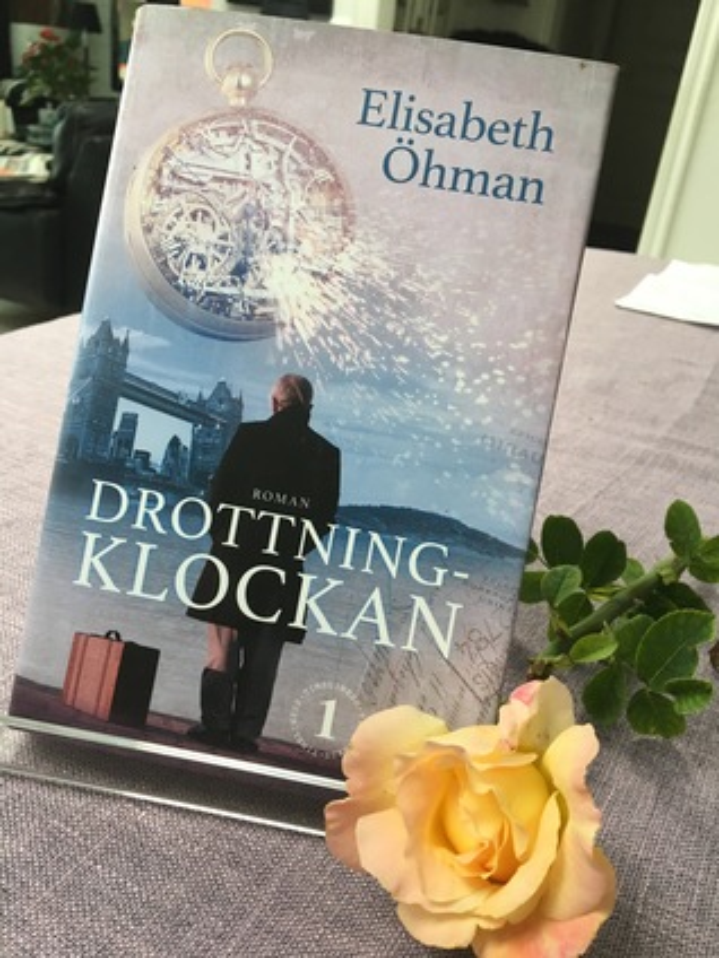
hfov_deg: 48.2
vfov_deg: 61.7
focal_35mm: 29
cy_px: 479
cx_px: 360
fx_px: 803
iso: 64
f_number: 2.2
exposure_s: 1/33
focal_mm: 4.15
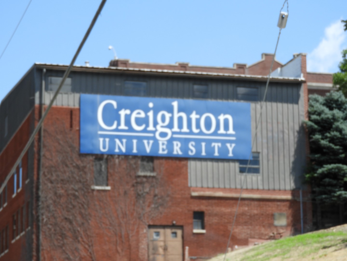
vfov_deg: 12.9
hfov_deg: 17.1
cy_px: 130
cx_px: 174
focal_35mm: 115
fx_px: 1153
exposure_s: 1/400
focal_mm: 20.6
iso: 100
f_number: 5
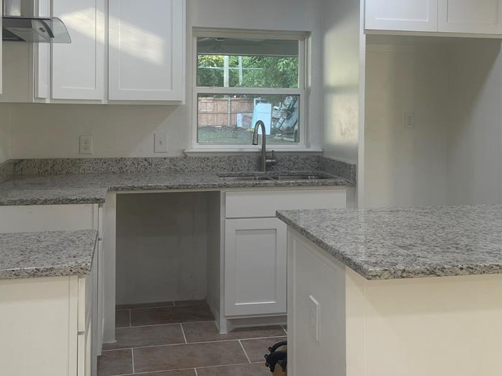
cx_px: 234
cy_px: 104
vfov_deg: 37.9
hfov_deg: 50.1
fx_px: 537
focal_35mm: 37
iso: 64
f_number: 1.6
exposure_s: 1/120
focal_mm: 5.1
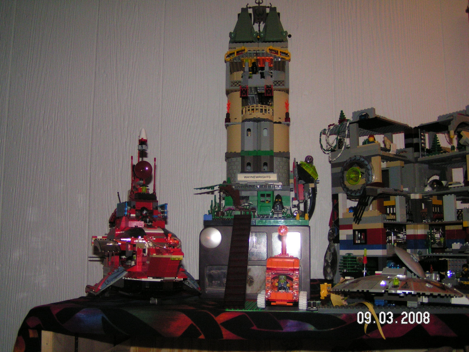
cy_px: 176
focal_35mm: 38
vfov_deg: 37.7
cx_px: 234
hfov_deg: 49.0
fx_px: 515
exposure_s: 1/40
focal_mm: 5.8
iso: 200
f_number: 2.8
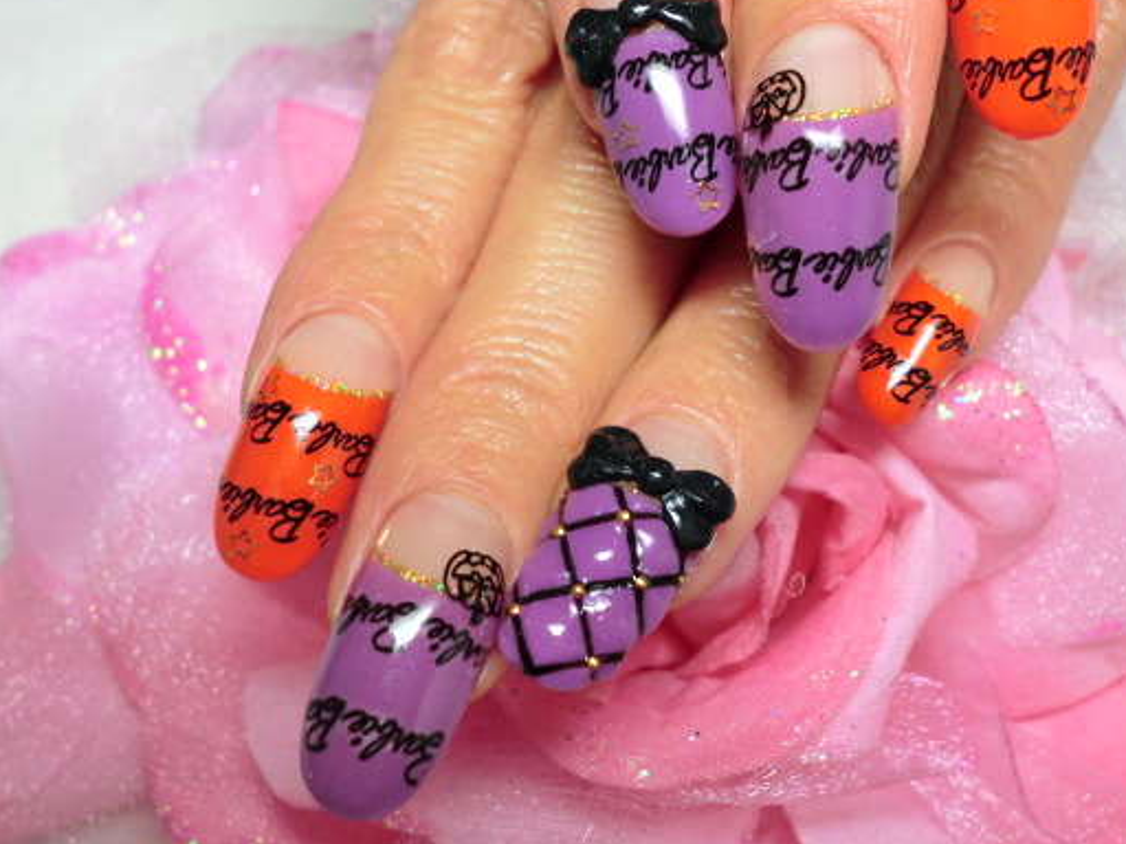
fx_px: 1301
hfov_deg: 46.7
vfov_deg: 35.8
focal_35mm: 40
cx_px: 629
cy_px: 336
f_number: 3.5
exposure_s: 1/60
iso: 100
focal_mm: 5.8
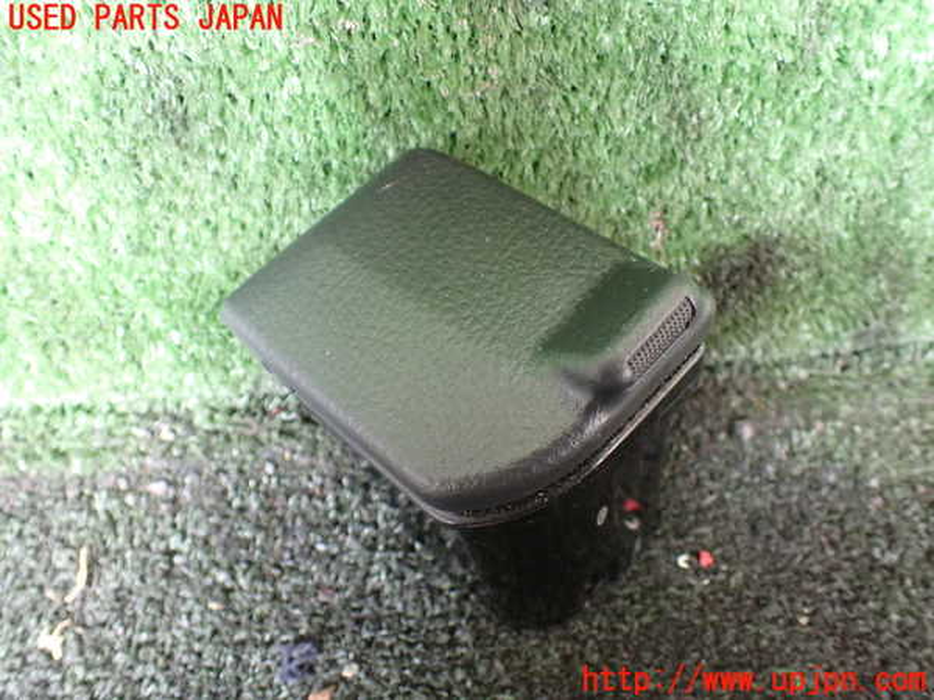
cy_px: 350
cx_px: 467
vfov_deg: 46.8
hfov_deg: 60.0
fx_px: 809
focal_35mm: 30
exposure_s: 1/40
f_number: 2.3
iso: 800
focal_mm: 5.4
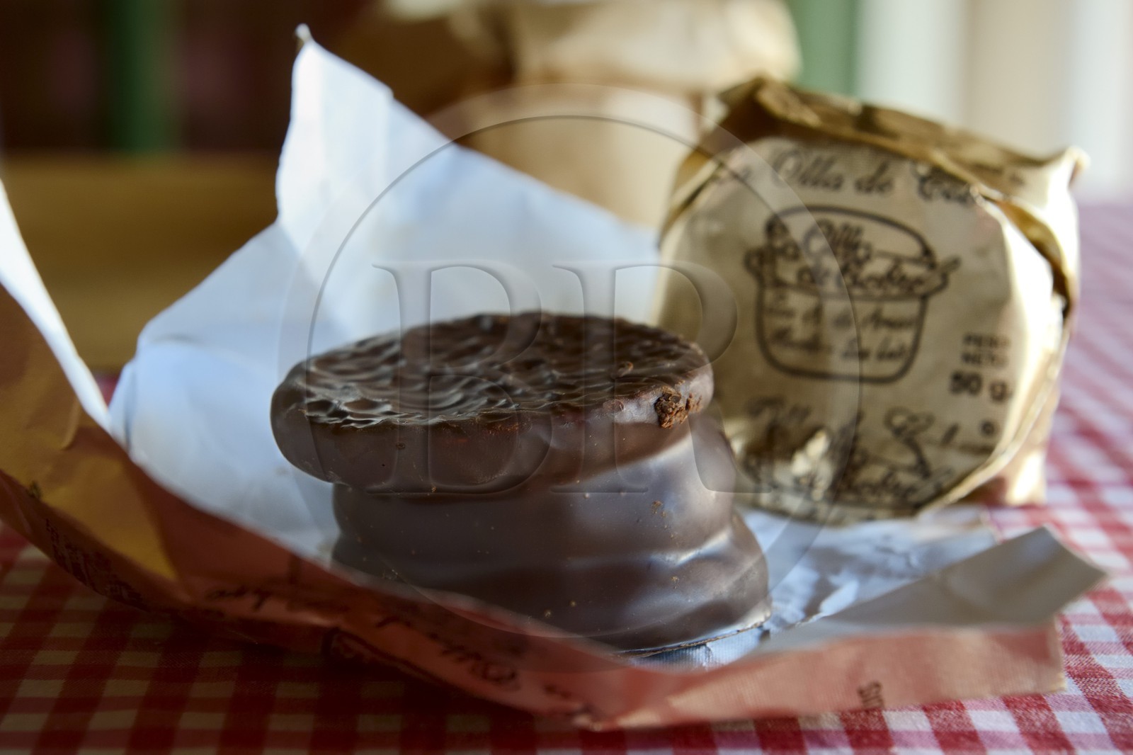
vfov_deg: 19.4
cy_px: 378
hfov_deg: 28.8
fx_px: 2202
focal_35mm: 70
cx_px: 566
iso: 1600
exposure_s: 1/60
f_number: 8
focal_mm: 70
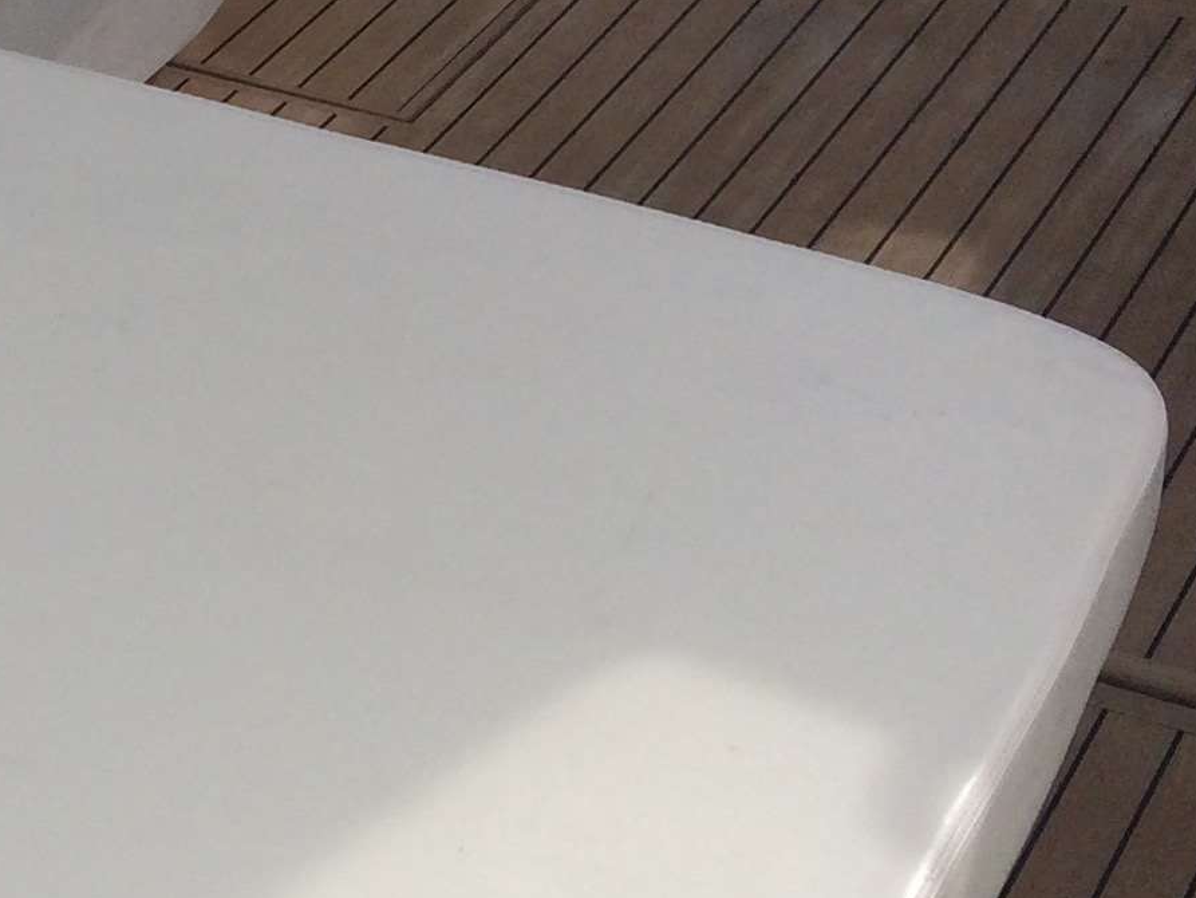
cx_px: -659
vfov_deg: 14.0
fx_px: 3663
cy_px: 474
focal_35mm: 106
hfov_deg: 16.7
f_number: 2.2
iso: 32
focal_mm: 4.15
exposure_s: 1/1709
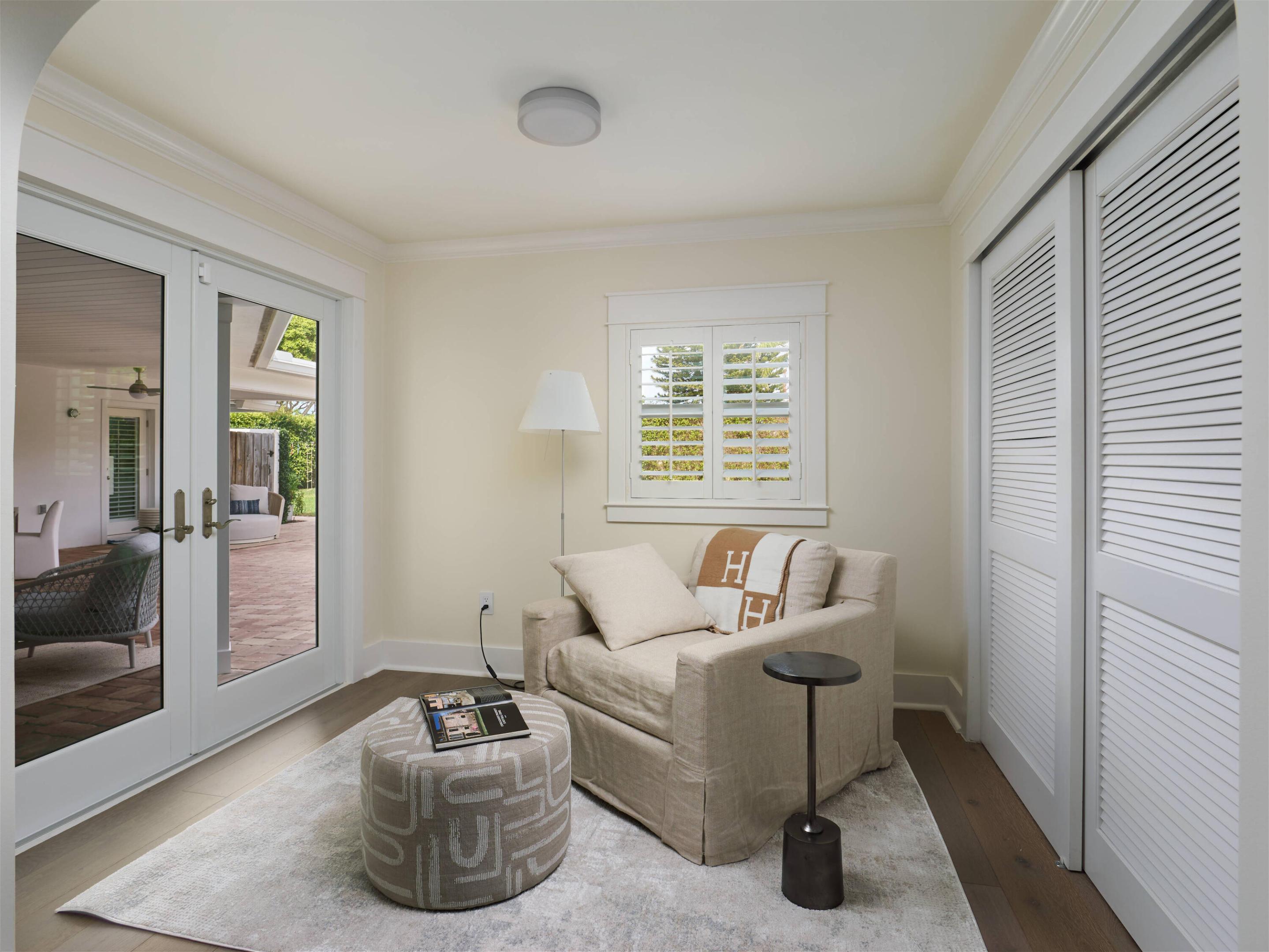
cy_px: 476
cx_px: 634
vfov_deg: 71.6
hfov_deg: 87.7
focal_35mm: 18
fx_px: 660
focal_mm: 9
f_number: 5.6
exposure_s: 1/250
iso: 100
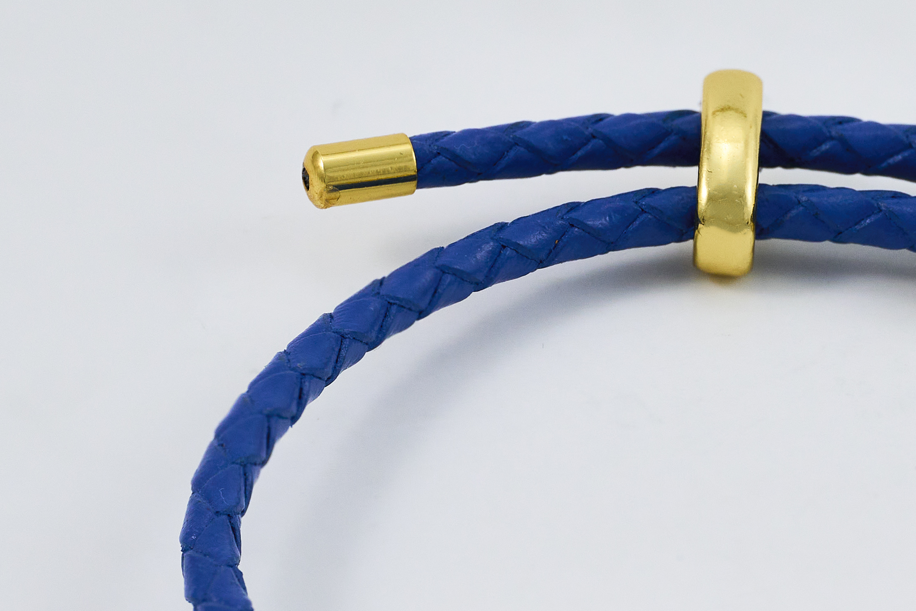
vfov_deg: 4.2
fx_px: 8395
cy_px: 617
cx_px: 869
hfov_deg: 6.2
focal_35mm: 330
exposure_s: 1/160
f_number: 5.6
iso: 200
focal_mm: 105
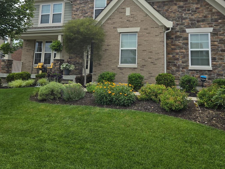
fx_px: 221
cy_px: 36
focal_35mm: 34
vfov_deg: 40.3
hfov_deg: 53.9
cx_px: 123
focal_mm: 5.4
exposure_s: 1/2463
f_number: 1.8
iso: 25
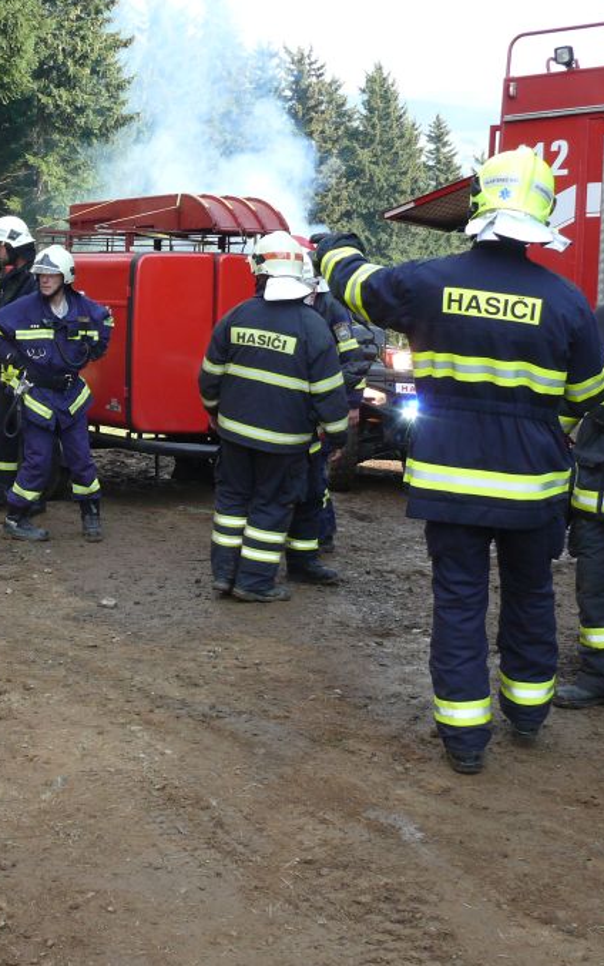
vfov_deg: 36.3
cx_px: -40
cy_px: 456
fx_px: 1474
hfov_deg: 22.0
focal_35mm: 56
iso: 100
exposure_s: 1/200
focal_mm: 7.4
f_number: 4
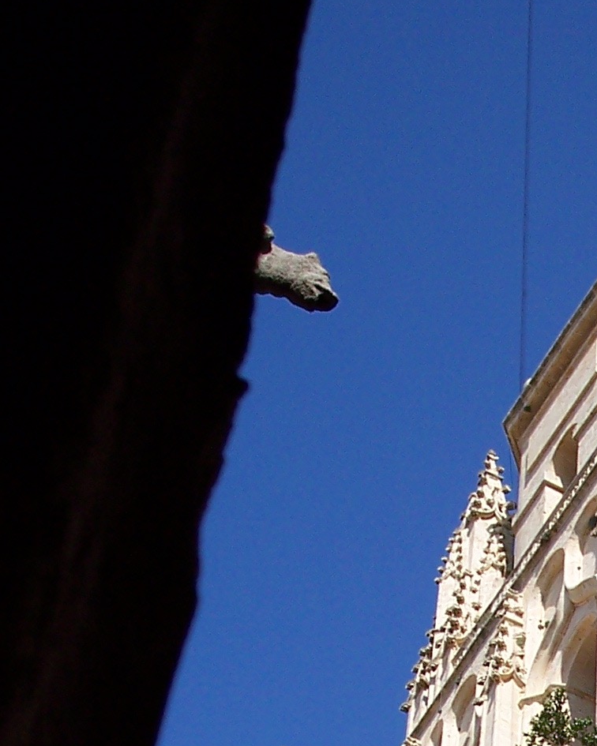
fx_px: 2540
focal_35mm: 115
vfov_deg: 15.5
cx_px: 681
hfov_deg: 13.1
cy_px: 1080
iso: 100
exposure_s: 1/750
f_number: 4
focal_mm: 8
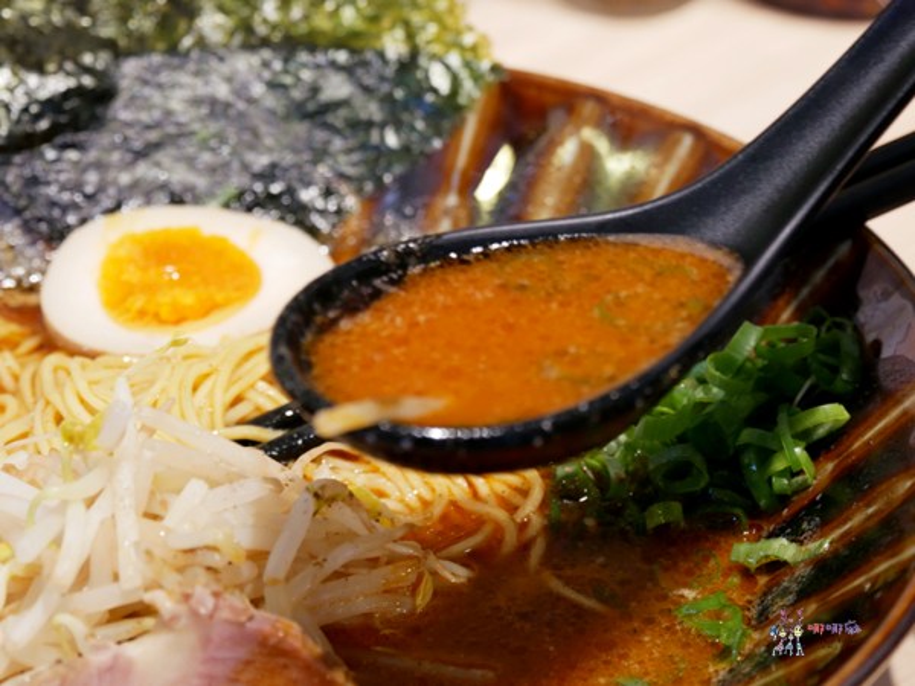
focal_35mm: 110
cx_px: 458
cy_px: 343
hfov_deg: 17.9
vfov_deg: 13.5
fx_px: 2908
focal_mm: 55
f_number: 5.6
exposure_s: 1/60
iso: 1000
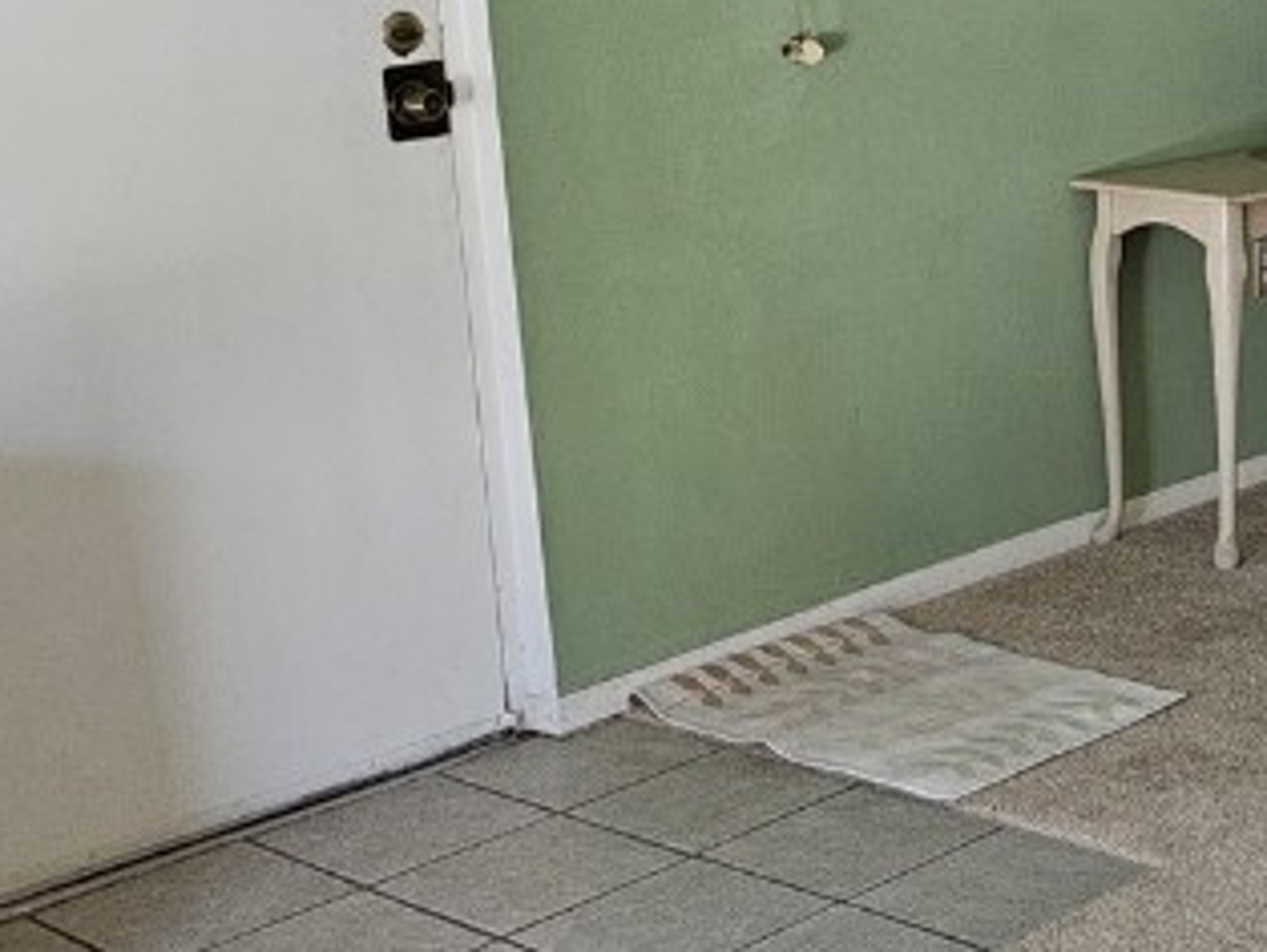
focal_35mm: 75
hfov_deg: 24.0
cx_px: 1461
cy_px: 278
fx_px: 2747
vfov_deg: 19.6
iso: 100
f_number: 1.7
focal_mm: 6.3
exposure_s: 1/30
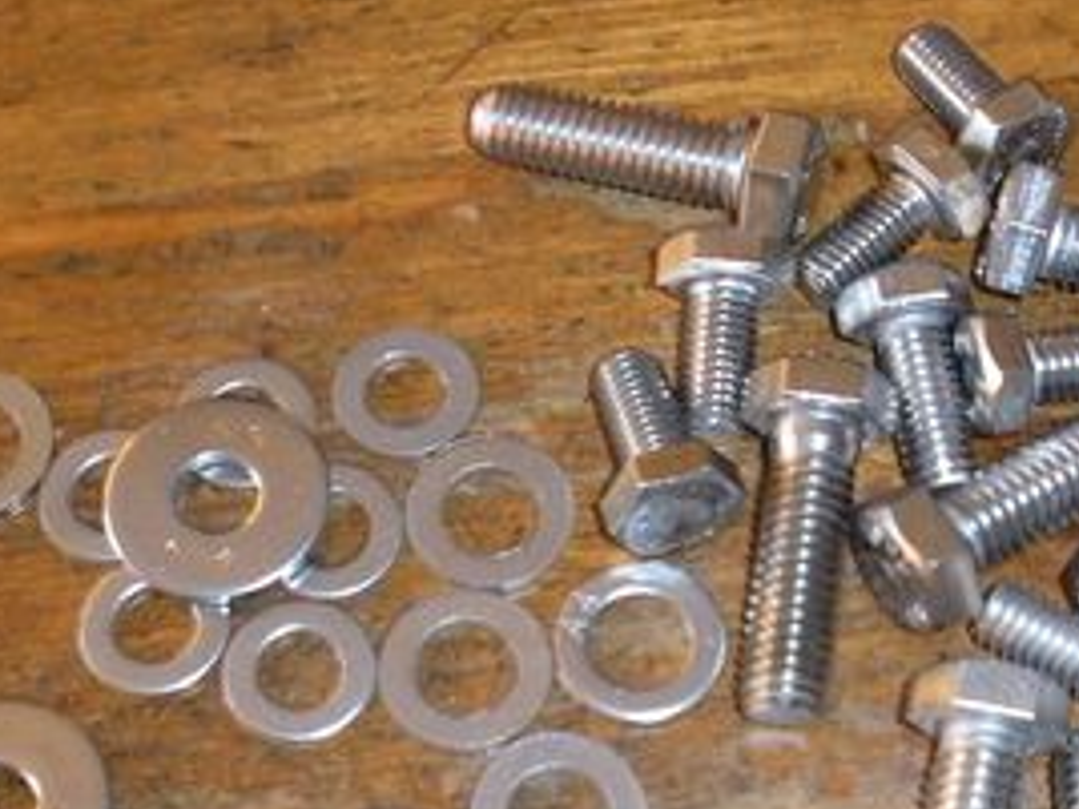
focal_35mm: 86
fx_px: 2681
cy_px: 692
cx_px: 809
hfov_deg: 22.5
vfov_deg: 17.0
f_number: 3.5
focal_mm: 6.3
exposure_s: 1/8
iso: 400
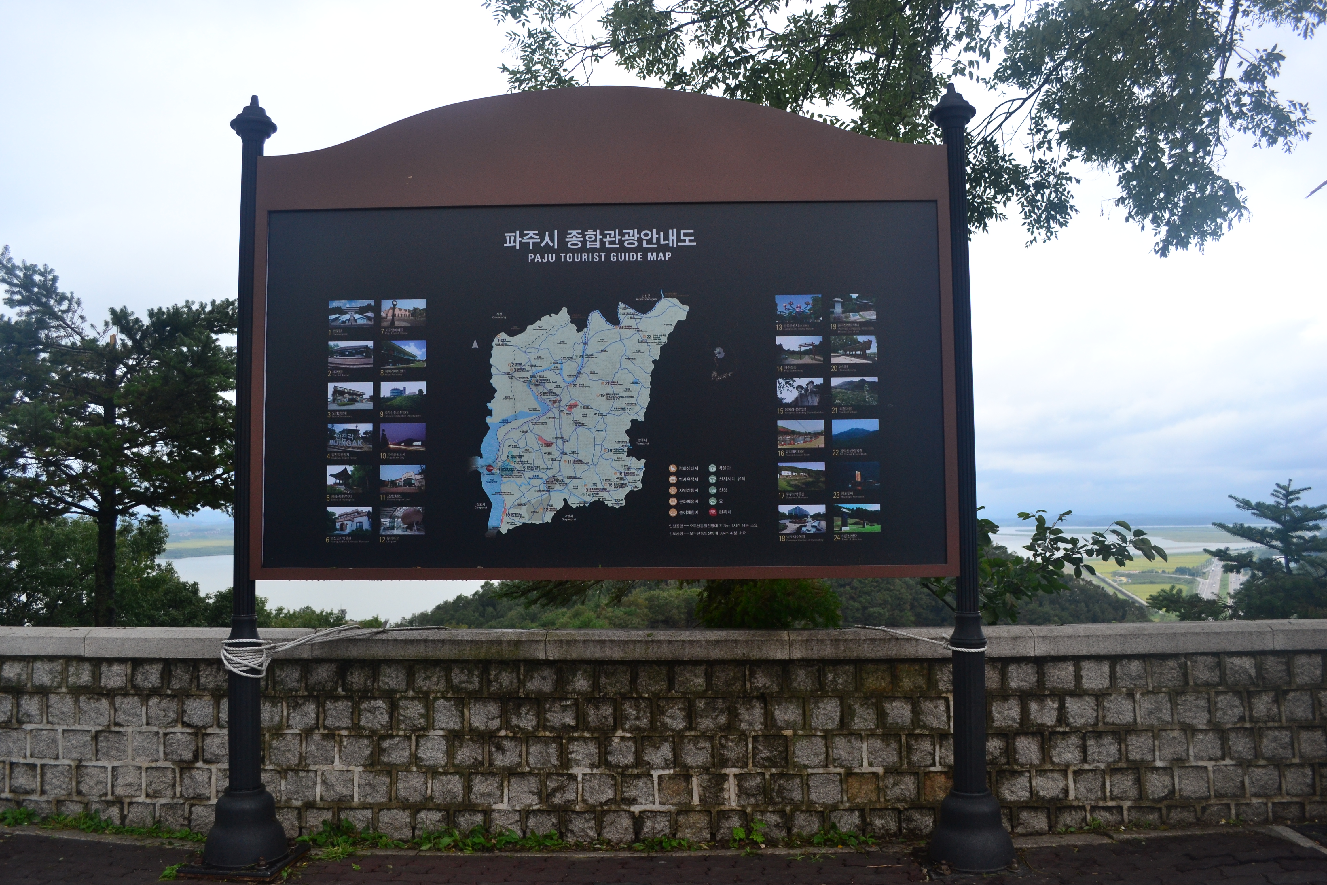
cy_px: 442
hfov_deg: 67.4
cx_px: 664
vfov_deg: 47.9
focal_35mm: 27
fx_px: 995
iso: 400
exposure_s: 1/1250
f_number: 5
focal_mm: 18
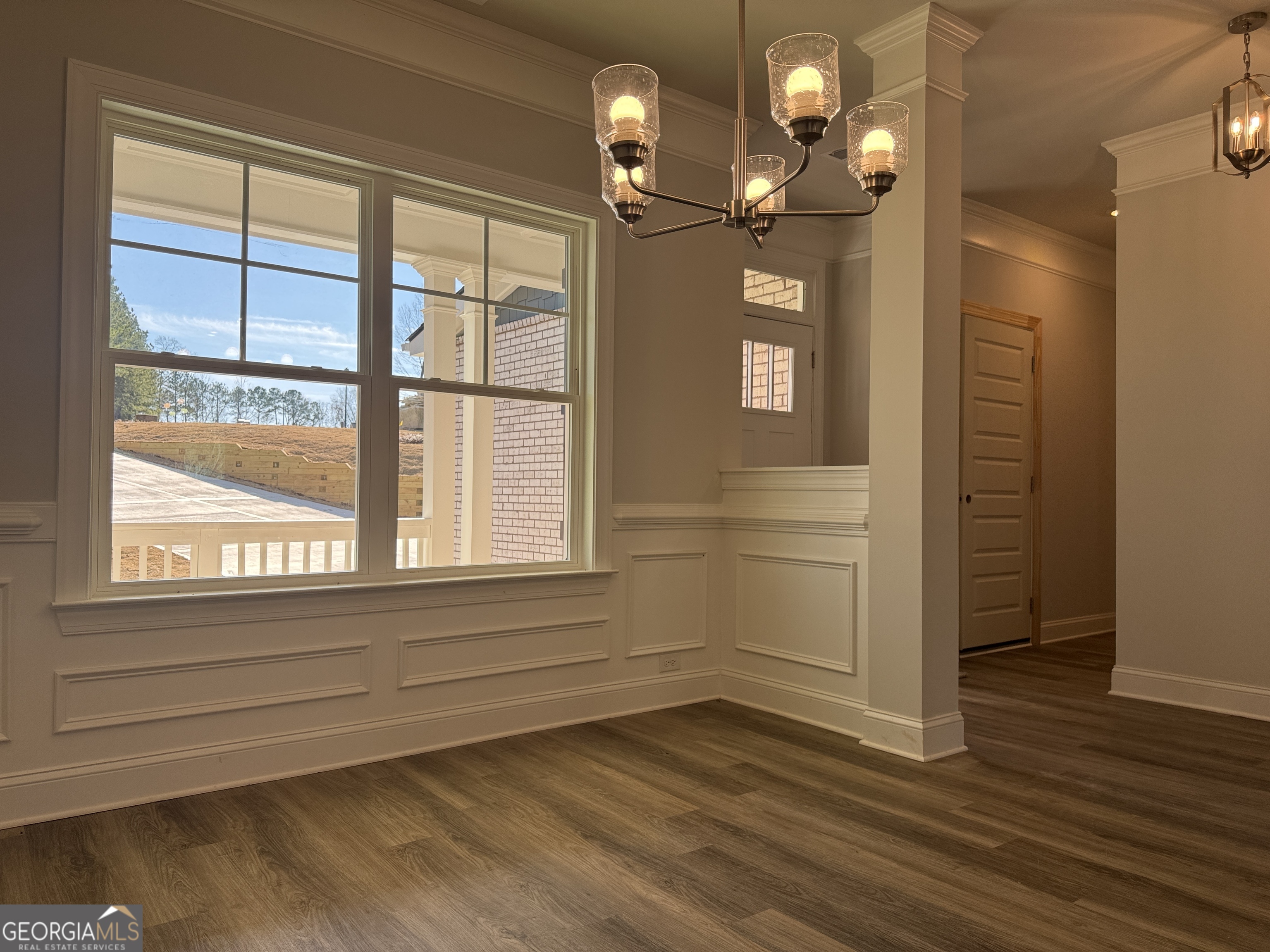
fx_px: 881
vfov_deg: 56.8
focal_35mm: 24
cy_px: 476
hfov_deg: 71.6
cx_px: 635
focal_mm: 6.76
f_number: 1.78
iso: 80
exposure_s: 1/567
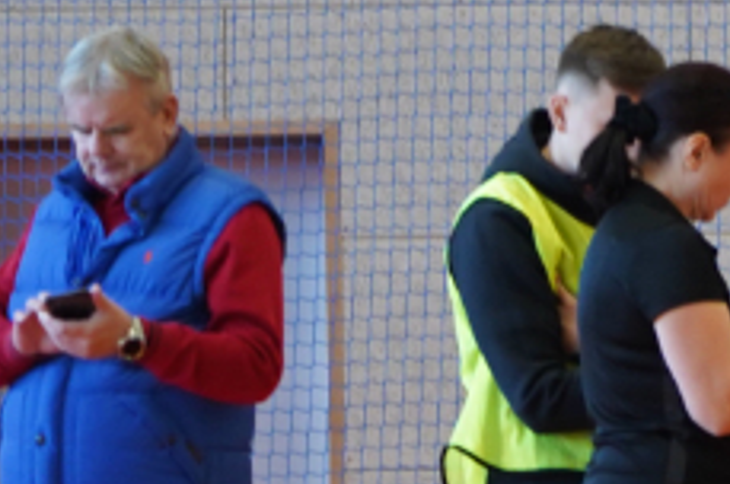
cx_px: 1326
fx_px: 12089
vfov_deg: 2.3
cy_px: 744
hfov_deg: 3.4
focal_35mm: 597
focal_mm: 105
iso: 1600
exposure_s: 1/100
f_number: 4
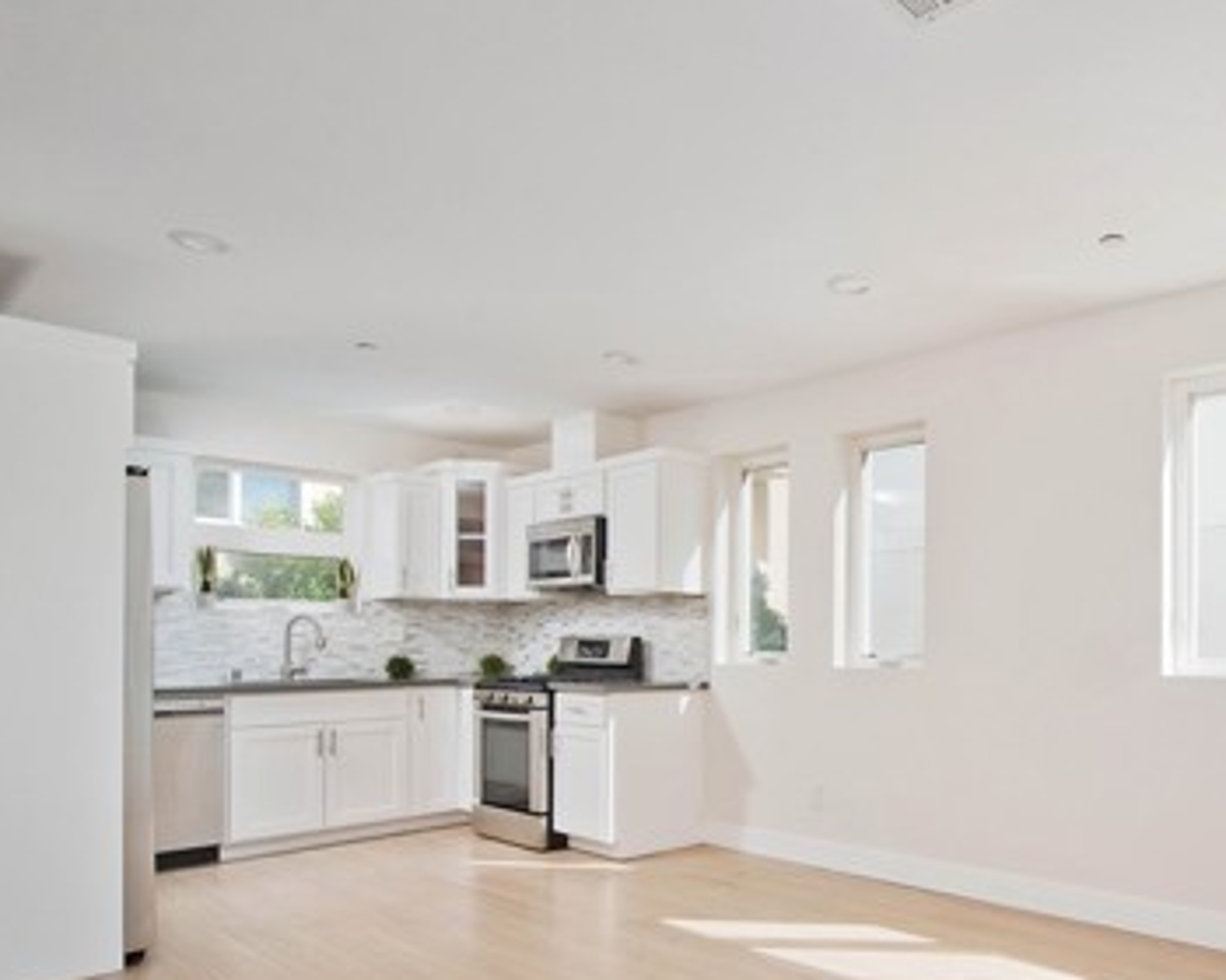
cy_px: 621
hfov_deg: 65.5
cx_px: 935
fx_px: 871
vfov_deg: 57.9
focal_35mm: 24
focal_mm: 14
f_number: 6.3
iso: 400
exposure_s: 1/500
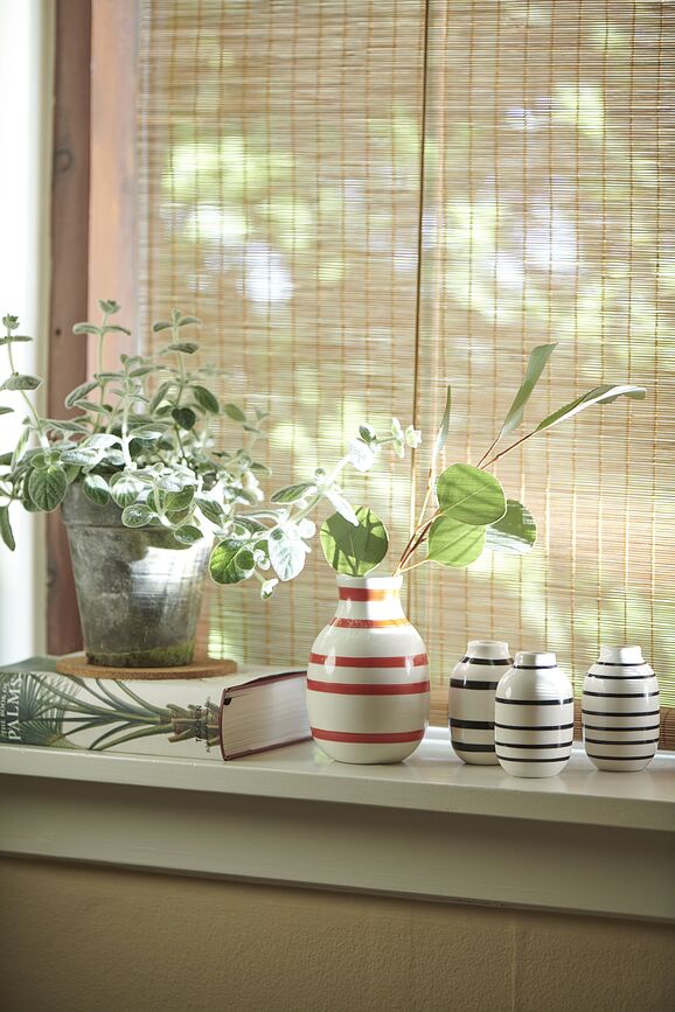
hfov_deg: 13.0
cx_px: 338
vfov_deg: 19.5
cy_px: 506
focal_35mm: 105
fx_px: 2953
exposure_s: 1/40
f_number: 4
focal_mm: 105
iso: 500
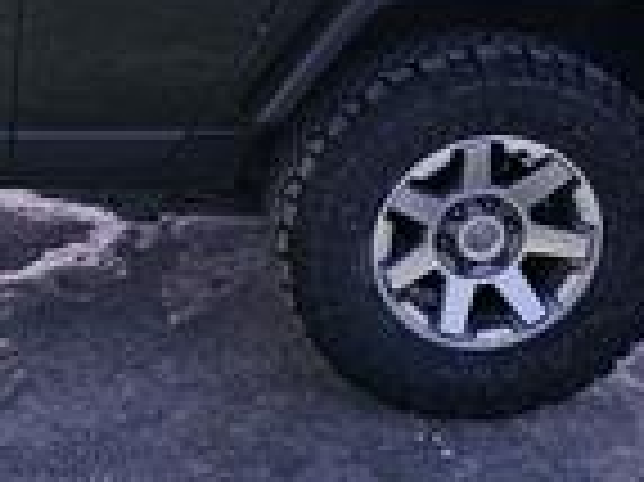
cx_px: -72
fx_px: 1506
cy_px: 36
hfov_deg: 22.7
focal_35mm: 81
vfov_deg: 17.9
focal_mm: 6.3
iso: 800
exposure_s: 1/24
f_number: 1.7
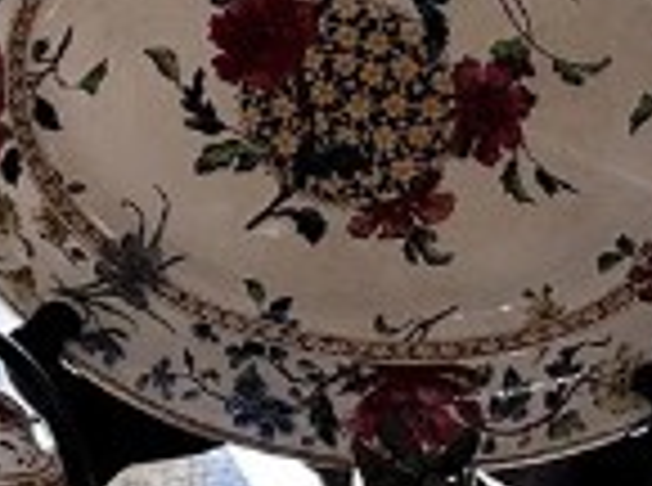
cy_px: -396
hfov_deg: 10.8
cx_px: -571
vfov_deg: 8.4
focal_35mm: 170
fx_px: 3194
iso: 64
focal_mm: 6.86
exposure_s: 1/188
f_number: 1.78
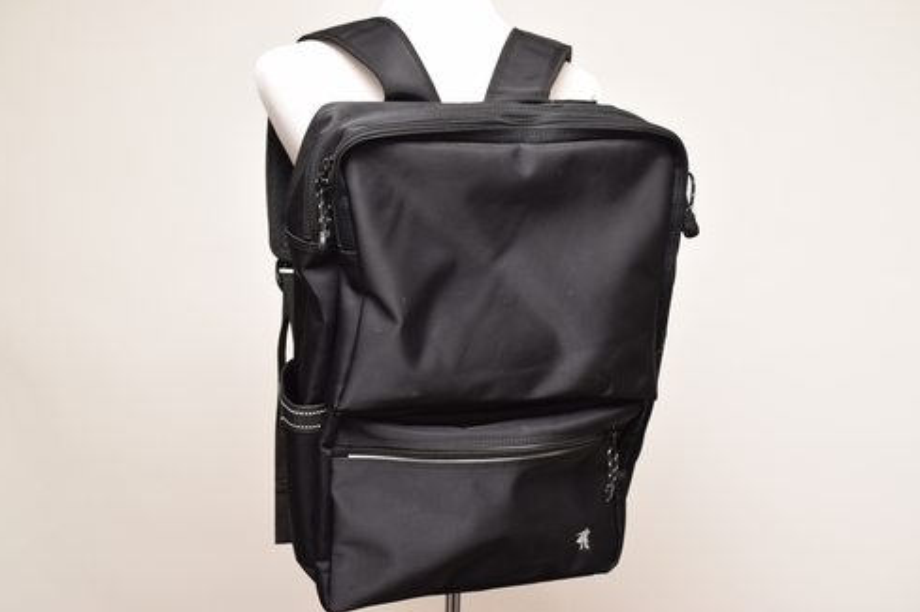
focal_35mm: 42
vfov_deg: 32.2
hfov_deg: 46.9
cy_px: 310
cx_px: 462
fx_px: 1060
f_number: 7.1
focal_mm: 27
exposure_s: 1/125
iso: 200
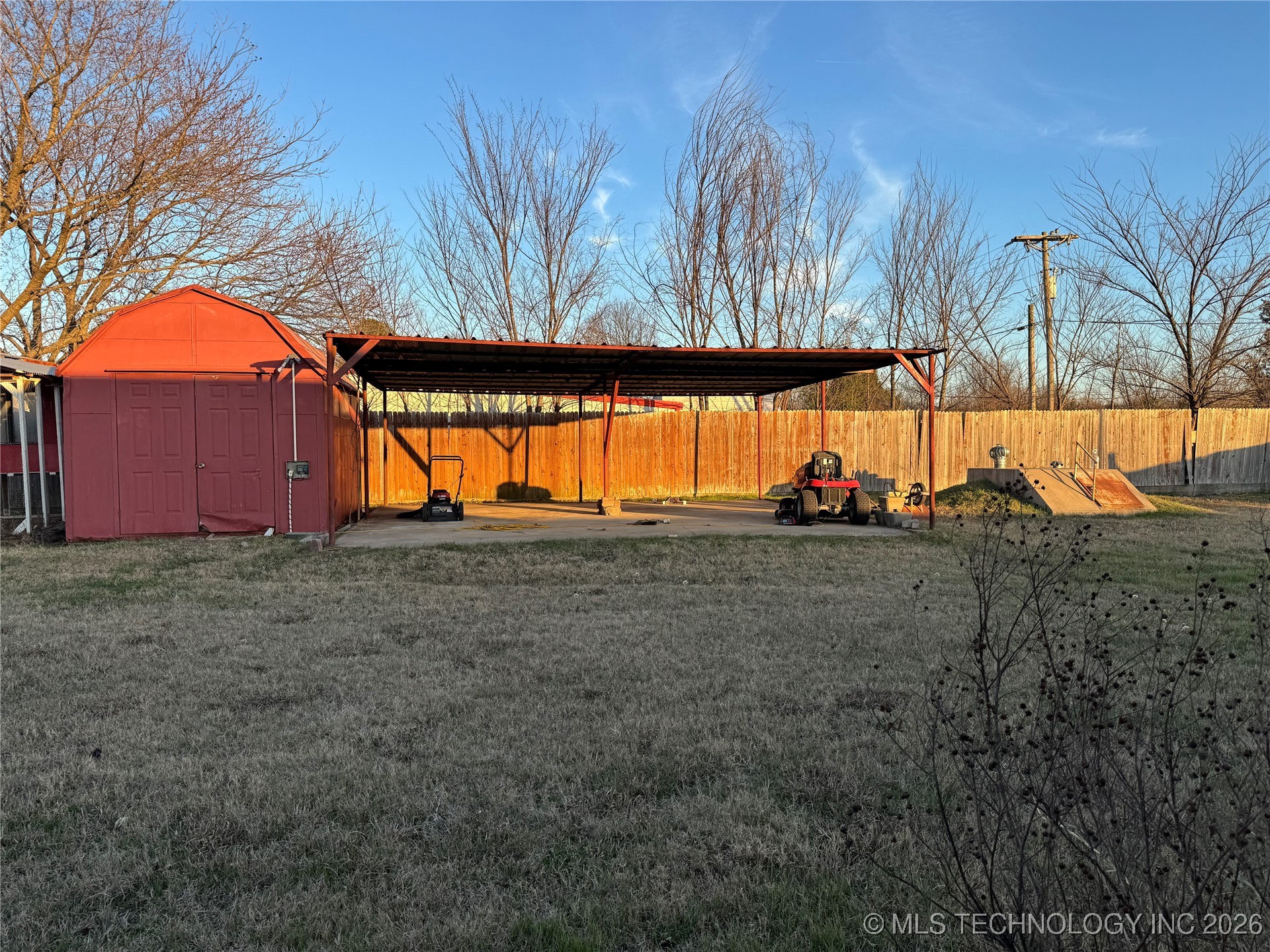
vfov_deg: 56.8
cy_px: 476
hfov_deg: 71.6
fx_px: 881
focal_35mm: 24
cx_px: 635
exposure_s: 1/1076
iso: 80
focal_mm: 6.76
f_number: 1.78
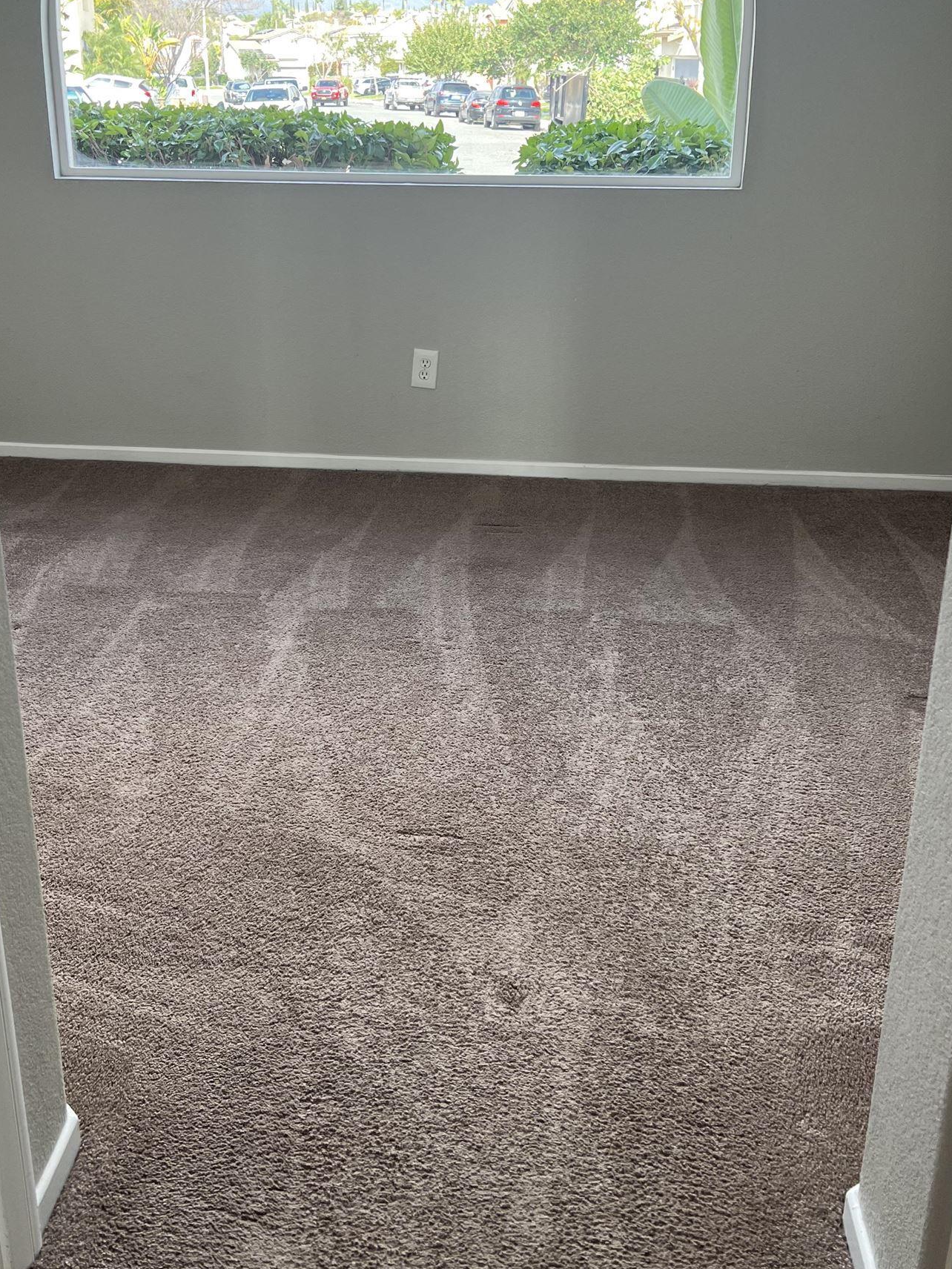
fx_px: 1283
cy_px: 492
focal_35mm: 35
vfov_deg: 52.2
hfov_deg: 40.7
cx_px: 436
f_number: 1.5
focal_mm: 5.7
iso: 40
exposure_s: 1/236
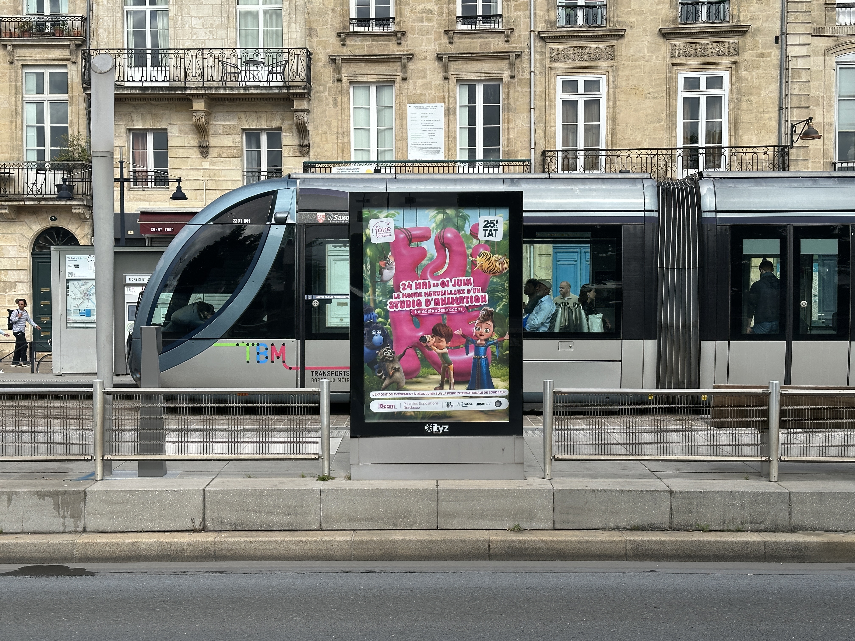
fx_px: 1186
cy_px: 320
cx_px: 428
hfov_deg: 39.7
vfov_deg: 30.3
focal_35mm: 48
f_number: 1.78
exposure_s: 1/3155
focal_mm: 6.86
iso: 64
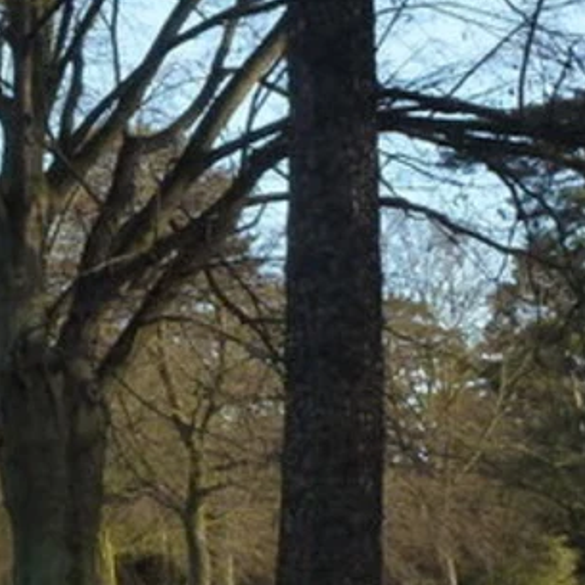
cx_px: -280
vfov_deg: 17.3
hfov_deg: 16.0
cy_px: 117
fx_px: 1912
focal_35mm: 100
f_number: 4
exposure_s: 1/200
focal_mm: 4.3
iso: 160
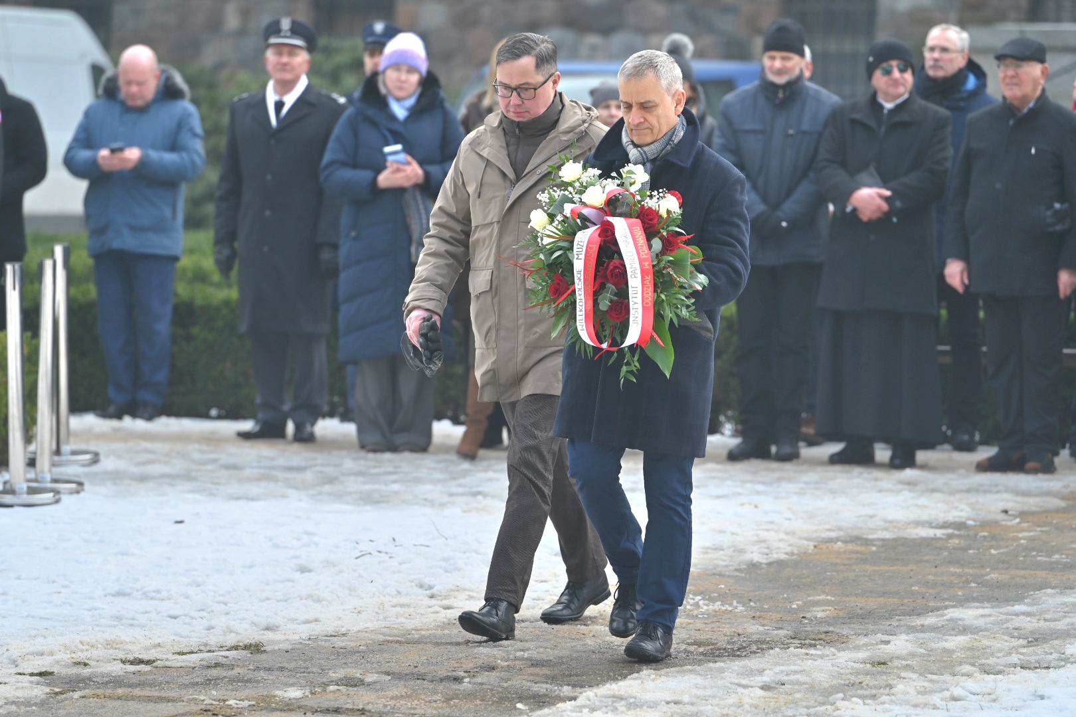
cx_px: 538
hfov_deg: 11.4
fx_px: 5380
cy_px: 358
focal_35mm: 180
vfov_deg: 7.6
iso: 100
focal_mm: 180
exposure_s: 1/400
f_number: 4
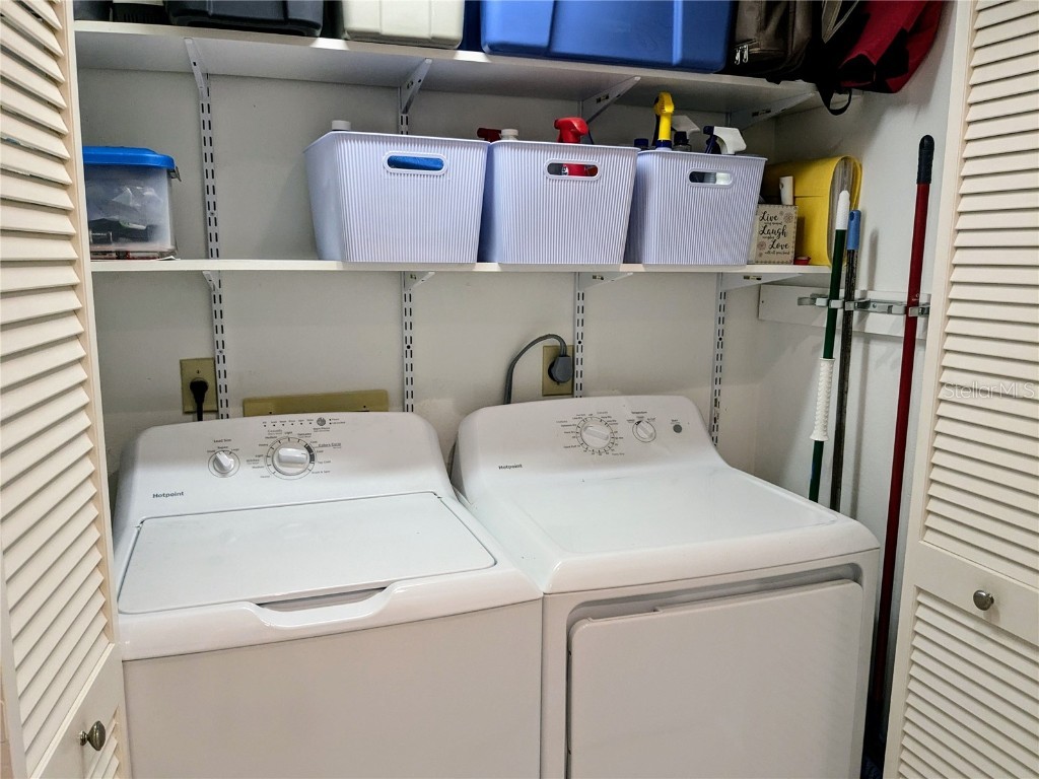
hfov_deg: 65.3
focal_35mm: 27
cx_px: 520
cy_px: 390
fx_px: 810
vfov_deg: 51.4
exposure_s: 1/60
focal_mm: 4.38
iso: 249
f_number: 1.73
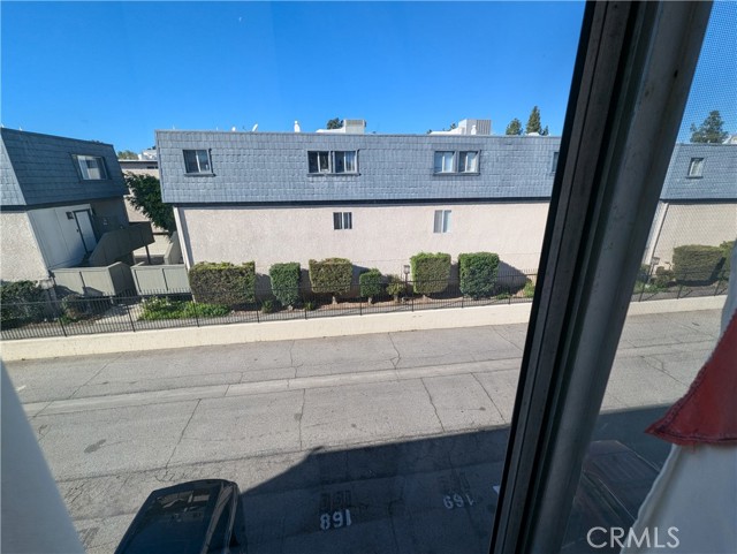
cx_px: 368
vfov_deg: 90.0
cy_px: 277
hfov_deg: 106.1
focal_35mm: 13
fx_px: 277
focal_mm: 1.95
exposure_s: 1/1149
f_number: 2.2
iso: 49
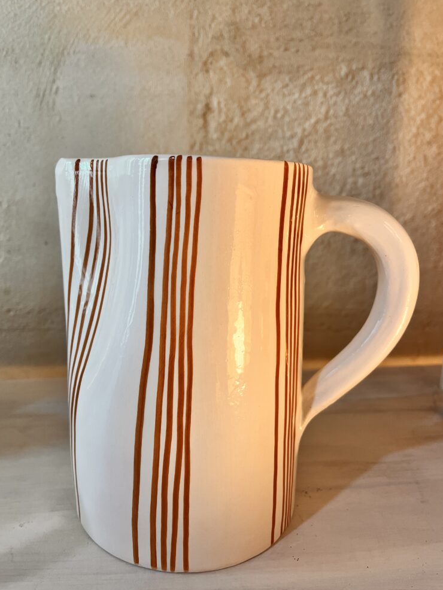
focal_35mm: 27
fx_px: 461
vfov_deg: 65.3
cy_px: 291
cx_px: 225
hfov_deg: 51.4
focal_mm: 5.1
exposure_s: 1/100
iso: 100
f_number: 1.6
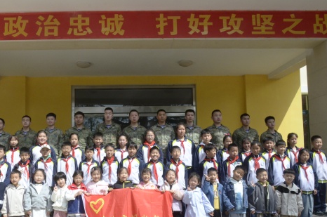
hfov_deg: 53.9
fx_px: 317
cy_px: 136
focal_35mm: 35
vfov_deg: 37.5
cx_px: 121
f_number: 16
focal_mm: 18
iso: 2000
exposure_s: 1/1000
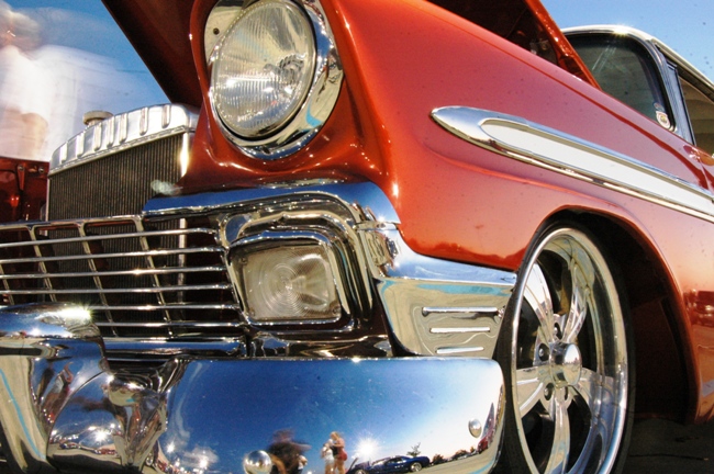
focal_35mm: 36
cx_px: 357
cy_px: 237
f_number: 20
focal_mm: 24
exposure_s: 3
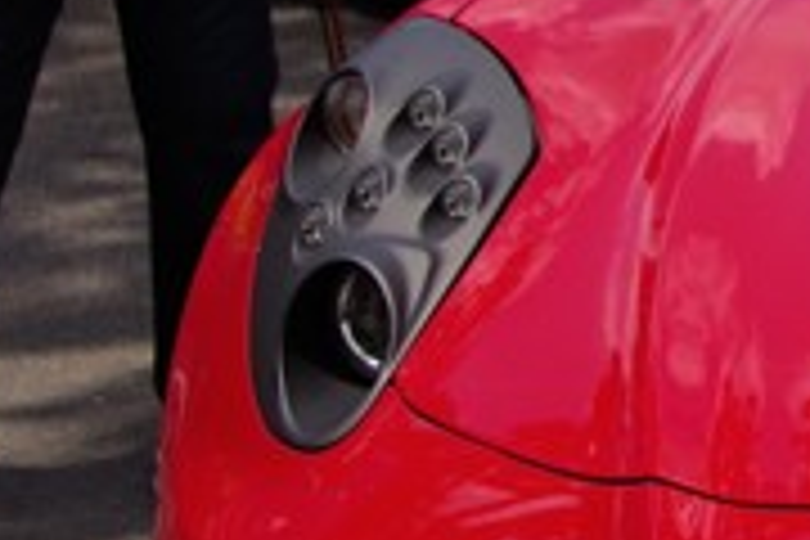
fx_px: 5377
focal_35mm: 239
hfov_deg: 8.2
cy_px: 22
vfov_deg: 5.7
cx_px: 1670
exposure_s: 1/640
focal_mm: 28
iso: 100
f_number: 6.3
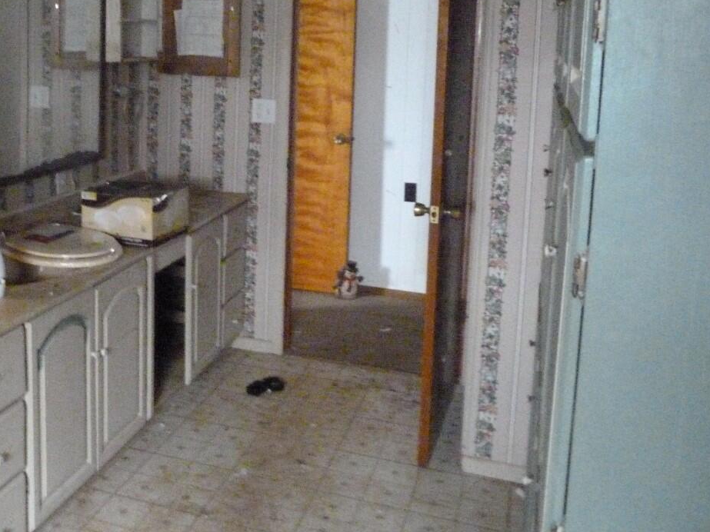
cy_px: 149
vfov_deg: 36.2
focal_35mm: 39
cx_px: 208
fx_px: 800
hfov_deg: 46.7
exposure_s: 1/15
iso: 1600
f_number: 2.8
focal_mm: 4.5
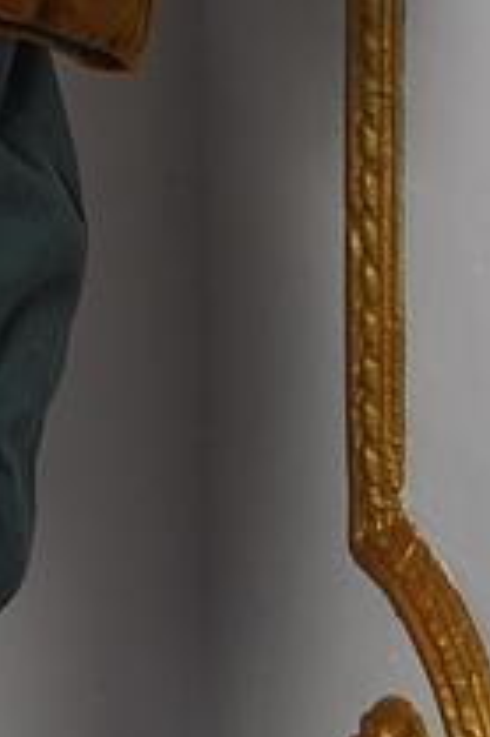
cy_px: -398
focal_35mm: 207
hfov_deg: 6.4
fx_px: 4233
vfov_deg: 9.6
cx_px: -458
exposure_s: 1/125
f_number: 5
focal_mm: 36
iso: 1250
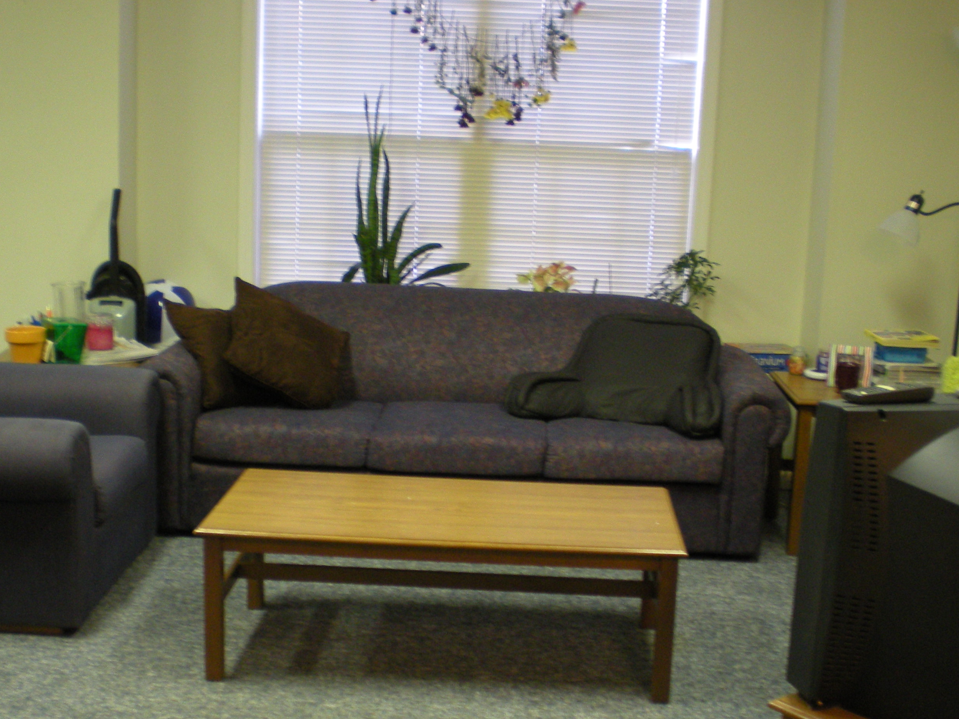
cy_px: 387
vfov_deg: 29.1
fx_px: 1385
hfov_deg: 38.2
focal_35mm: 50
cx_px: 489
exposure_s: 1/9.1
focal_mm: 6.3
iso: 200
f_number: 3.1
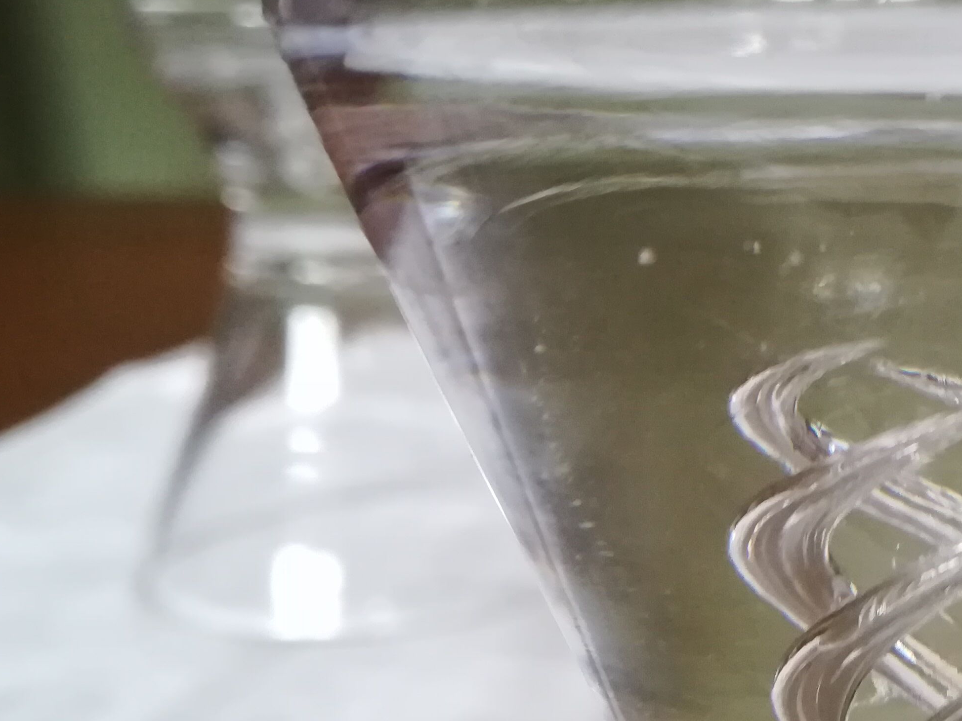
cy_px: 483
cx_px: 974
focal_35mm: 53
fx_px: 1473
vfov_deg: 27.3
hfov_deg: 33.0
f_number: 2.2
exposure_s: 1/25
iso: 500
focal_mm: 3.83
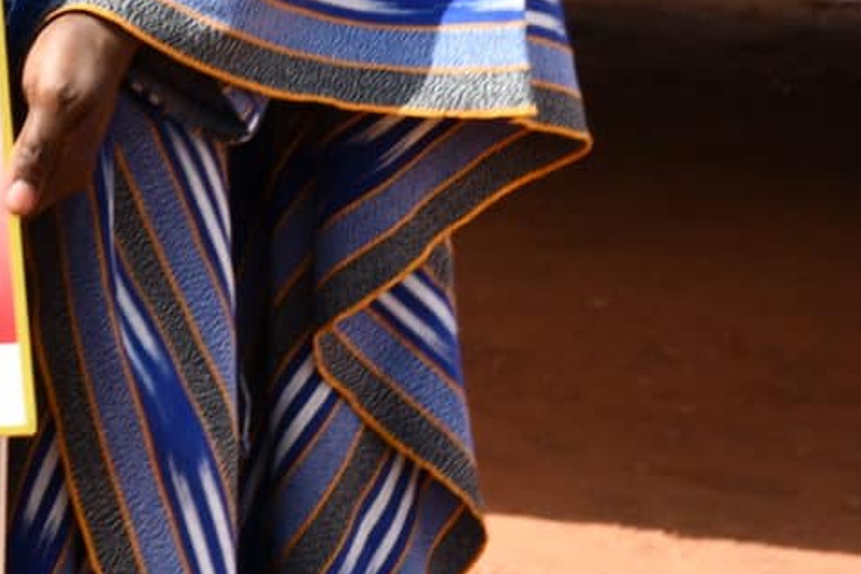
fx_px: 6505
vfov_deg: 5.0
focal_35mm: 272
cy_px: -421
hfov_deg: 7.3
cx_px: -874
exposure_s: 1/250
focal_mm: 42
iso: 100
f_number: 8
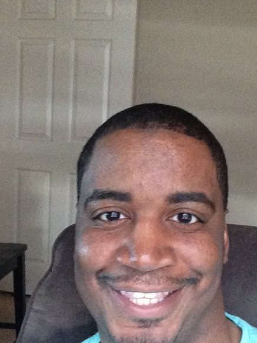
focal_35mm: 48
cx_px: 158
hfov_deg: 30.2
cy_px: 201
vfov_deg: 39.5
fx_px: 475
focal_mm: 2.18
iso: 500
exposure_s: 1/15
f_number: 2.4
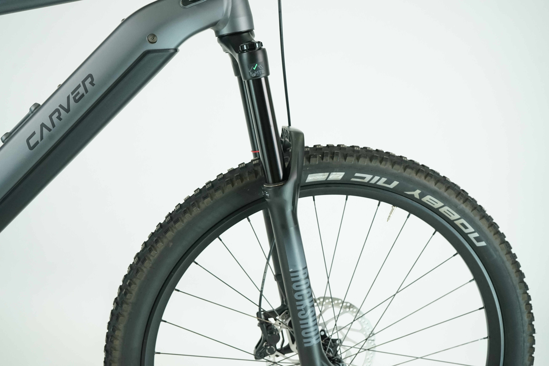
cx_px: 274
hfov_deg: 44.5
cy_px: 183
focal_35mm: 44
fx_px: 671
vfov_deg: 30.5
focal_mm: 44
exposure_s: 1/200
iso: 2500
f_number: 6.3
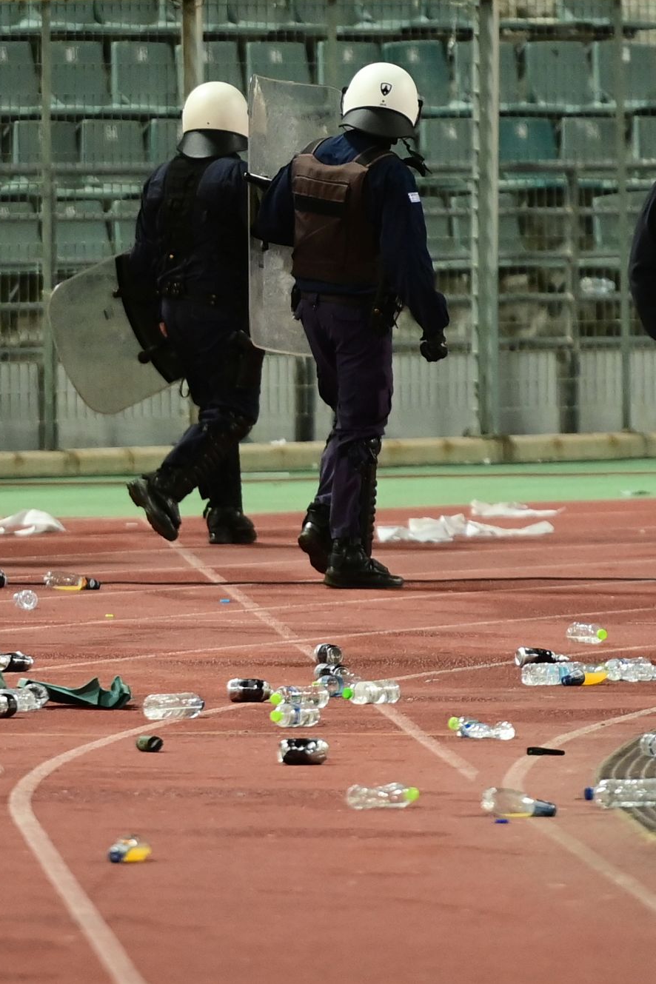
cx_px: -49
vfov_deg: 6.8
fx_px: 8227
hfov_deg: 4.6
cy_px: 491
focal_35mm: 301
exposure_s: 1/1000
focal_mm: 200
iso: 3200
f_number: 2.8
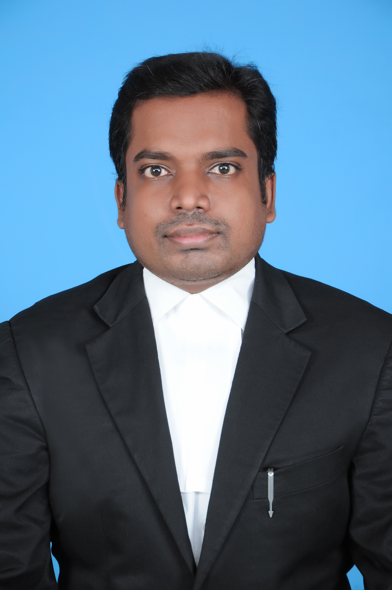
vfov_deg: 19.5
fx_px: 1719
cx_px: 196
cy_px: 295
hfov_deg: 13.0
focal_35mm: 105
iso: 320
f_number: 5.6
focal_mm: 70
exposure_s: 1/125
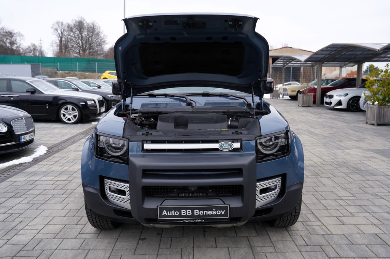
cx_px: 195
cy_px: 130
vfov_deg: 43.5
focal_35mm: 30
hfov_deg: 62.0
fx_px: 325
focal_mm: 30
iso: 100
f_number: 4.5
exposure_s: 1/80
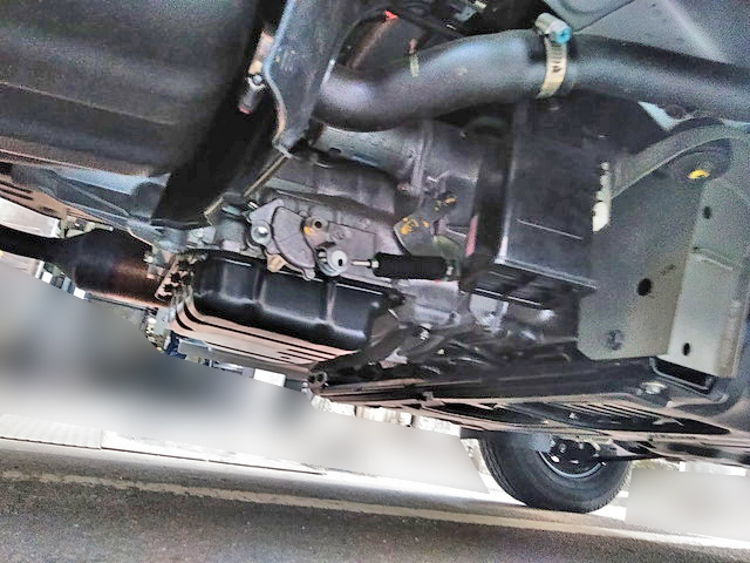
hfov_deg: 65.3
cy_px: 282
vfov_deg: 51.4
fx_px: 585
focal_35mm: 27
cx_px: 375
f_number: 2.2
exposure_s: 1/30
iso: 453
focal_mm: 3.46
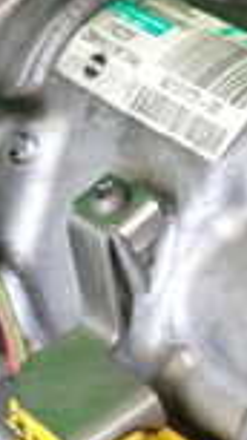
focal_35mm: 107
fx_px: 1247
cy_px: 342
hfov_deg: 10.8
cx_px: 399
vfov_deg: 19.8
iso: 250
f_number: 2
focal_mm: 4.5
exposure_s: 1/30
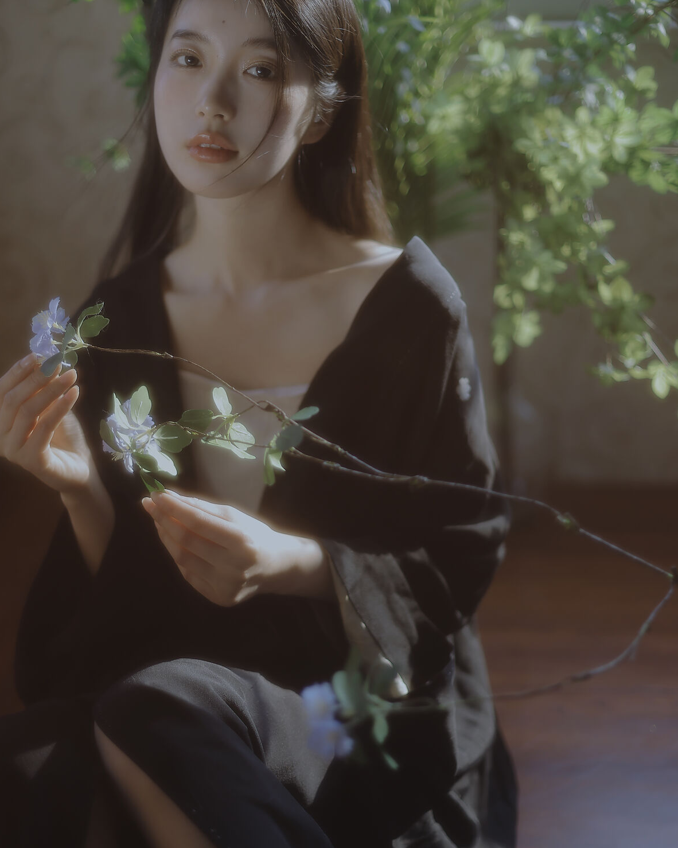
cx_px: 337
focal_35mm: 56
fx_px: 1405
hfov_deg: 27.1
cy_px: 437
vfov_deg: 33.6
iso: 100
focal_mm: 50
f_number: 1.4
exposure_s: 1/250
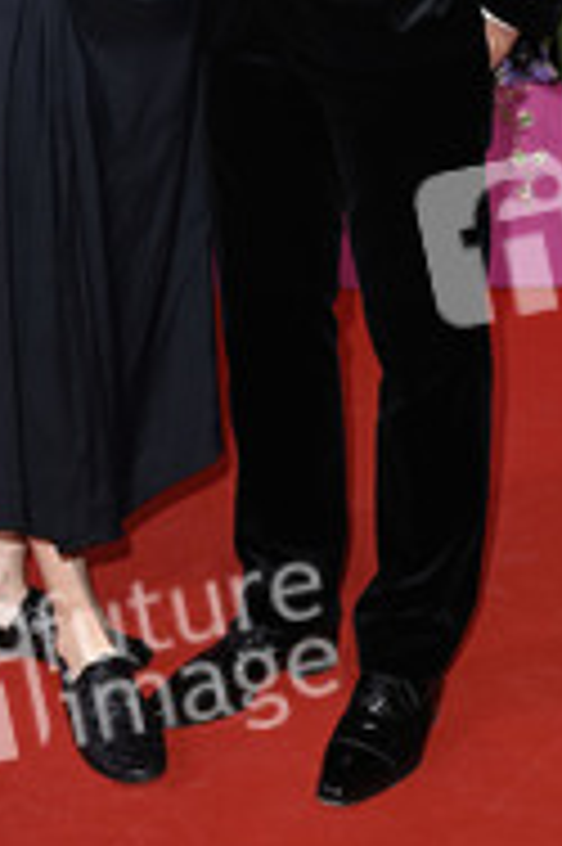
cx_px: 238
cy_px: -4
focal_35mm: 102
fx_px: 2393
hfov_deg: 13.4
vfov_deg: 19.4
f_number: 6.3
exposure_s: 1/200
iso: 640
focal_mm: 48
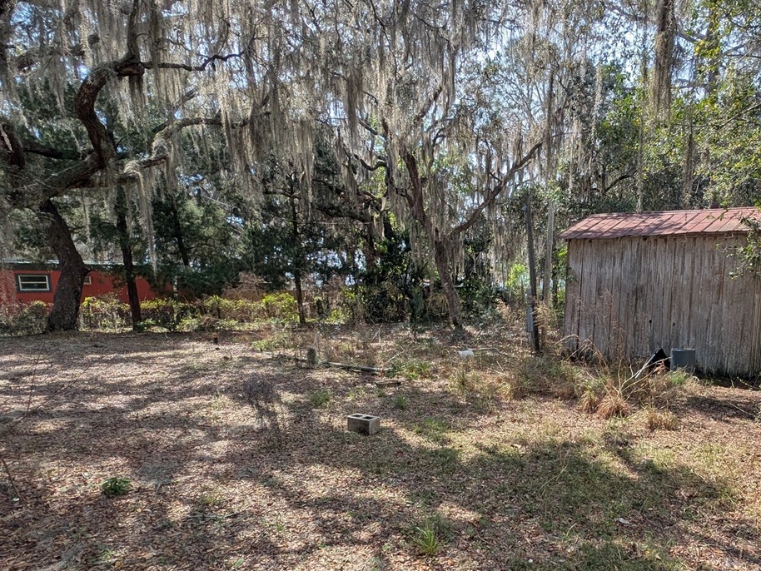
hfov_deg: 75.4
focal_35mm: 21
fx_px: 462
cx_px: 533
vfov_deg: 62.8
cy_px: 350
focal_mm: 2.23
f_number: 1.95
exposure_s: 1/929
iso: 37
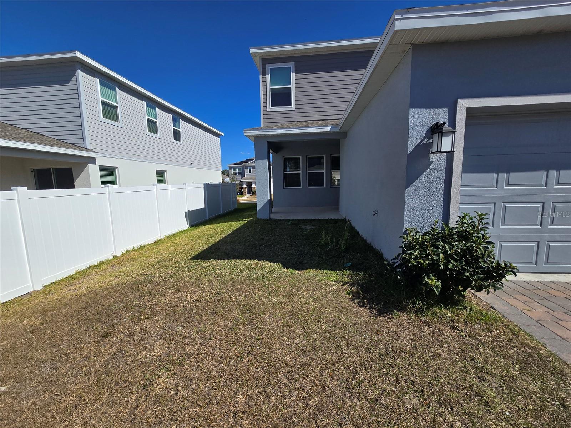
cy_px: 214
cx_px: 286
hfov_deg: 106.2
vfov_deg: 89.9
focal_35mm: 13
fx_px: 214
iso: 50
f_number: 2.2
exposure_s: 1/3988
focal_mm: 2.2
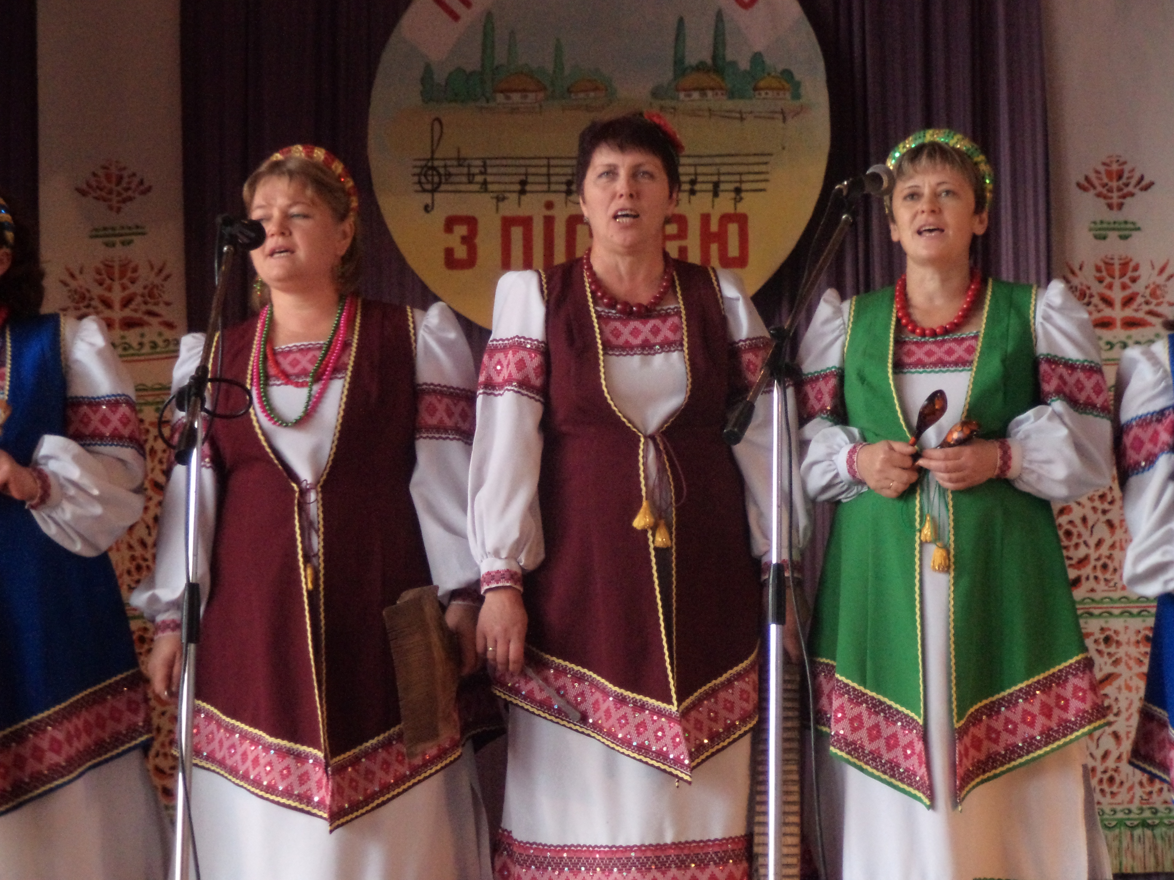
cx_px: 587
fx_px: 3629
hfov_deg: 18.4
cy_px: 440
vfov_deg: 13.8
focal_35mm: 107
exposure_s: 1/50
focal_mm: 19
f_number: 5.8
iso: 1000
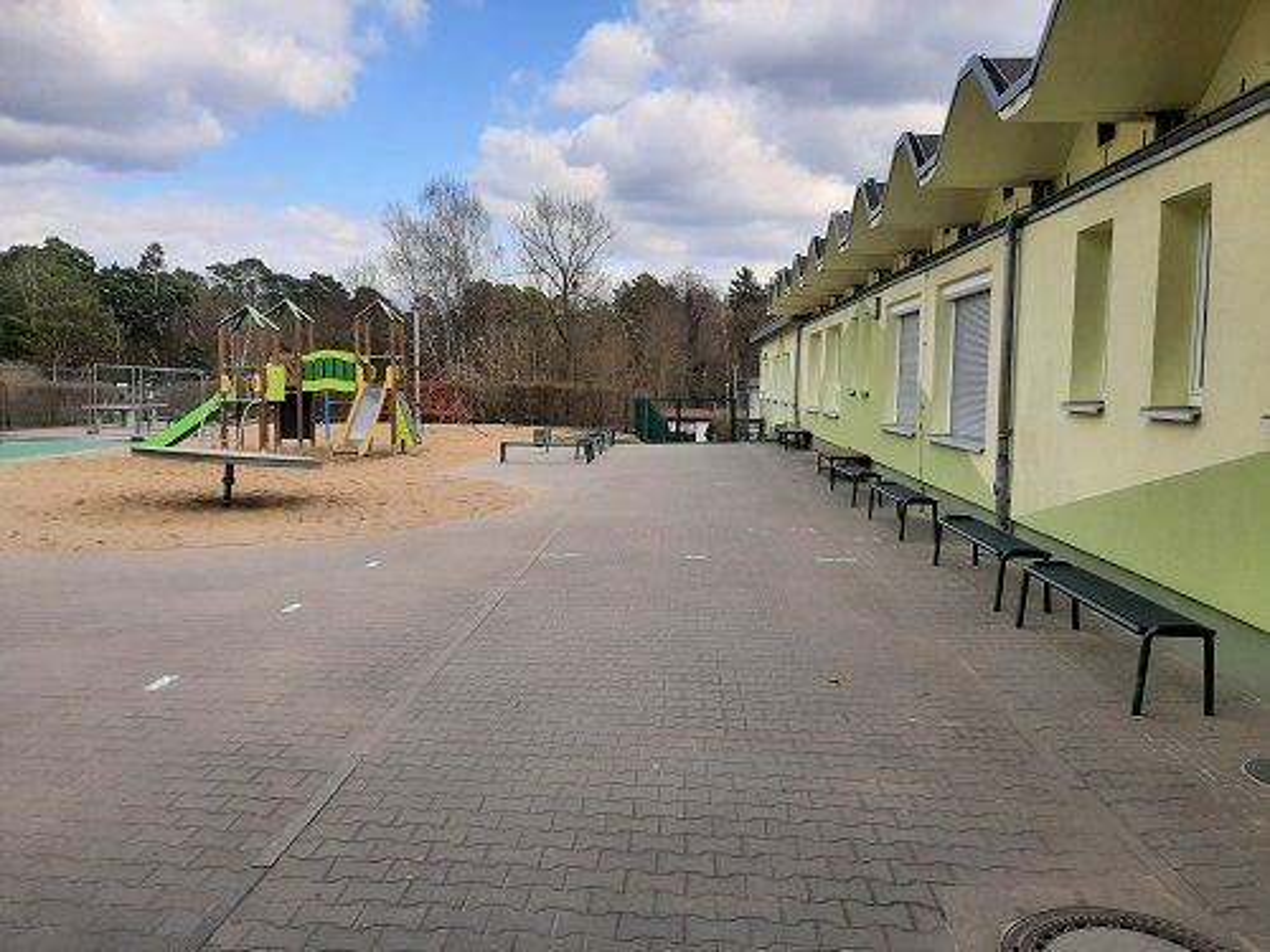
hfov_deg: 67.3
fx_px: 954
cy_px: 476
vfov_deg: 53.1
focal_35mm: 26
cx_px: 635
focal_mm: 3.93
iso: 40
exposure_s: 1/1420
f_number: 1.7
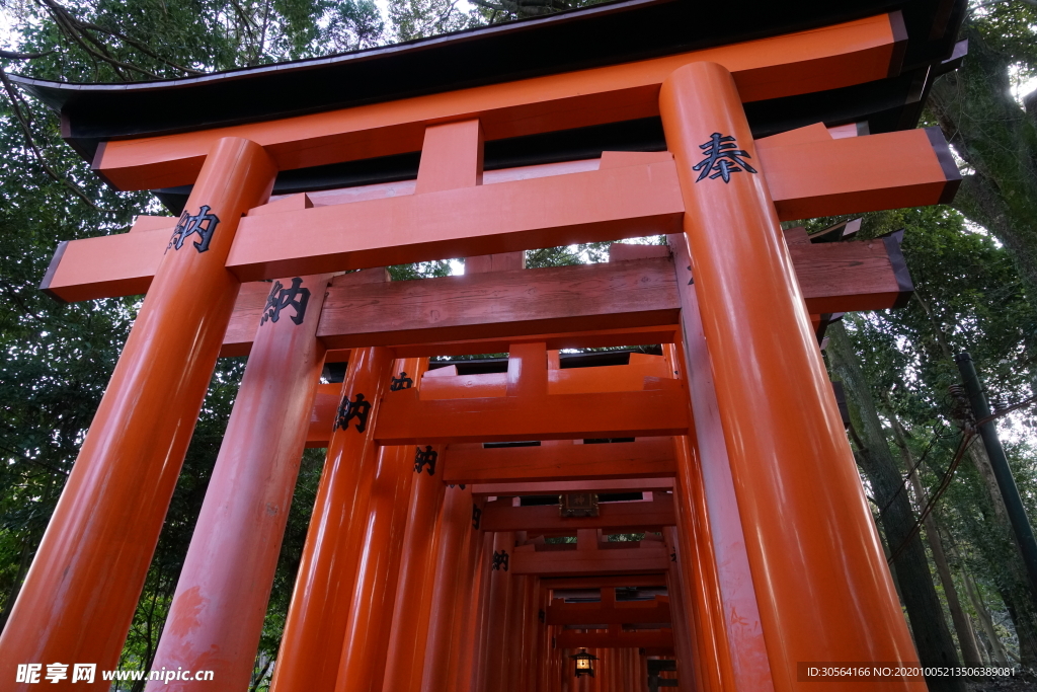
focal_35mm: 24
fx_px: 691
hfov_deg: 73.7
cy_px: 346
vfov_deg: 53.1
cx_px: 518
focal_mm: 24
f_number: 8
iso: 2500
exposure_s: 1/125
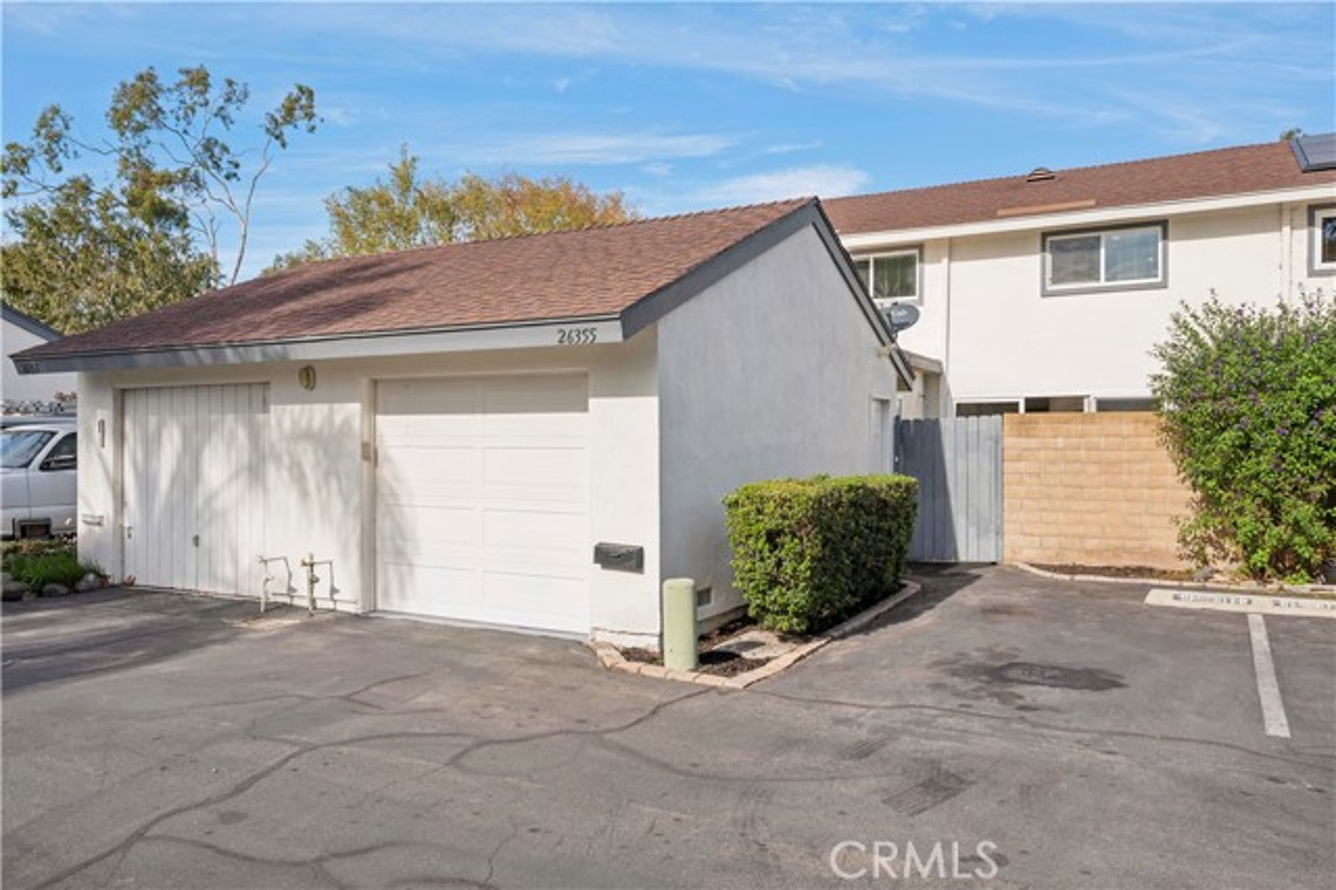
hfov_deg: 69.4
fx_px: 964
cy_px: 445
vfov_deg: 49.5
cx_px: 668
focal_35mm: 26
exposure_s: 1/160
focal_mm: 26
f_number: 9
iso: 80
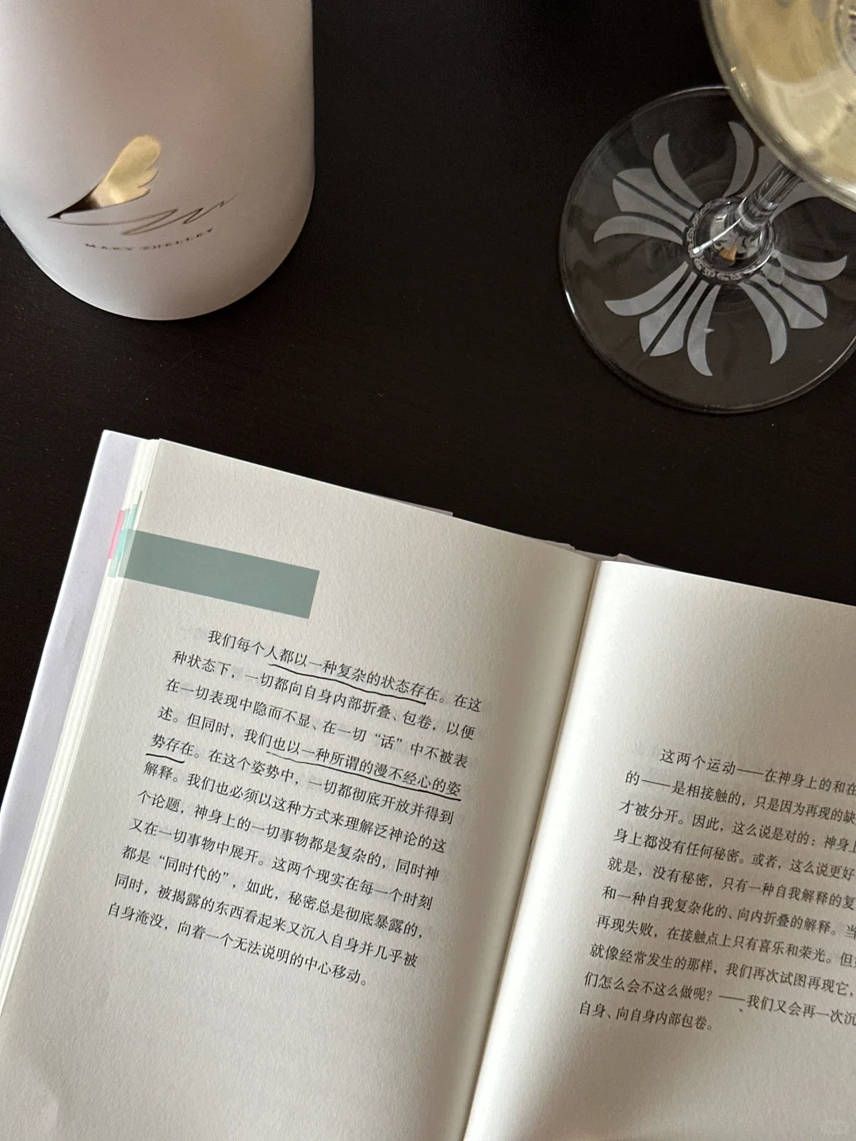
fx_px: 1583
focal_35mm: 48
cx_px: 428
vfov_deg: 39.7
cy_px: 570
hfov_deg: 30.3
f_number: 1.78
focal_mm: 6.86
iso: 250
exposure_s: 1/60
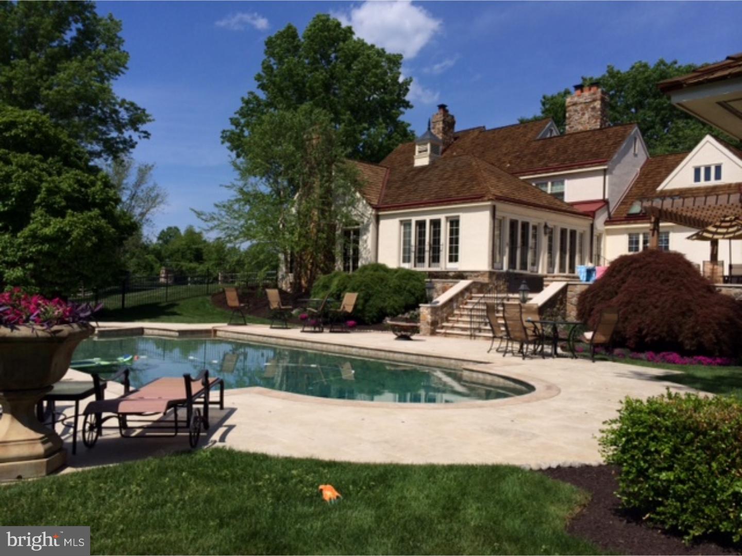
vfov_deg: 46.8
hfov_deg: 60.0
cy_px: 278
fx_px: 643
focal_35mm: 30
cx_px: 371
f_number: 2.2
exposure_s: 1/3425
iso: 32
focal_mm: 4.12
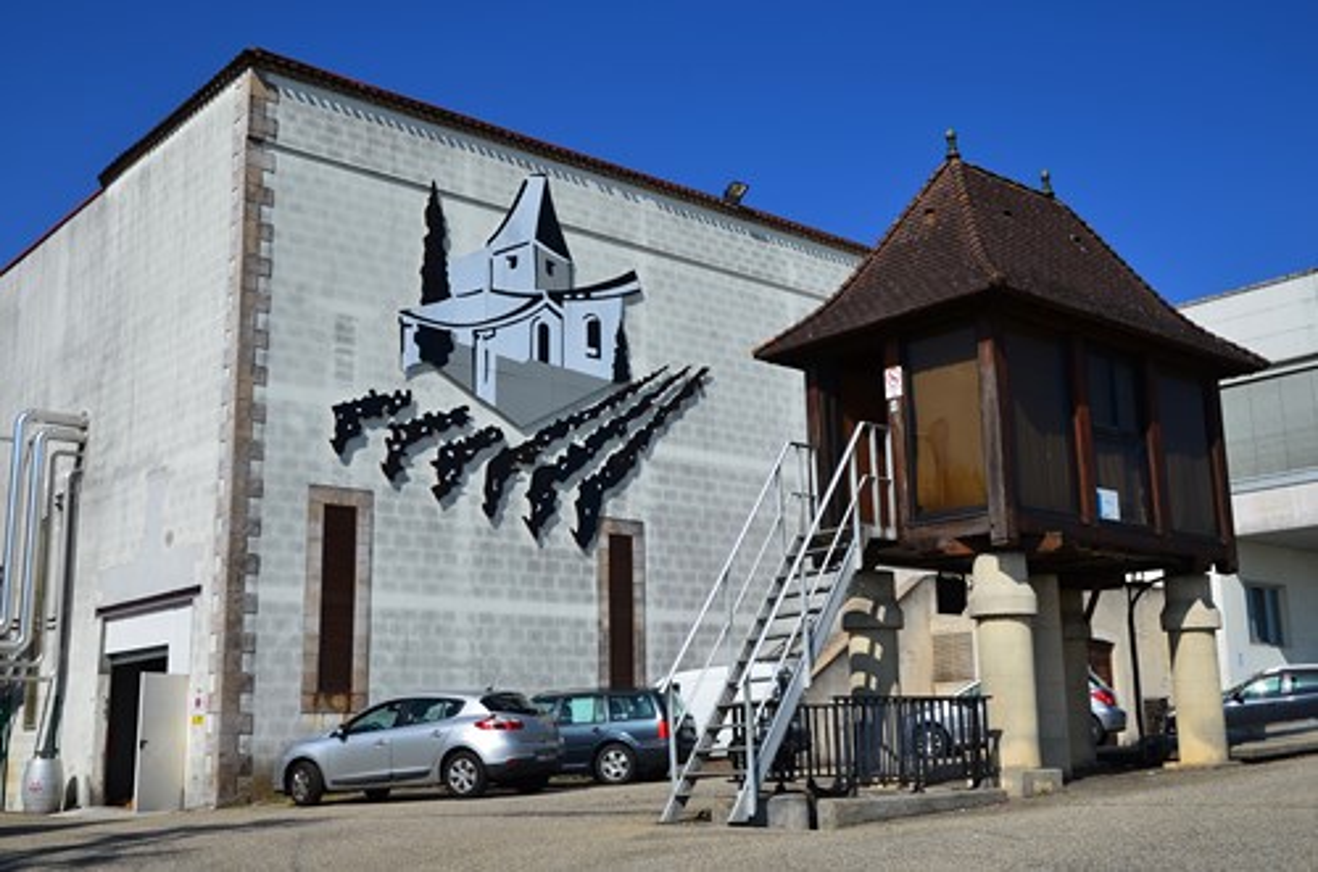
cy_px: 436
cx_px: 659
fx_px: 1370
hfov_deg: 51.4
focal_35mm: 38
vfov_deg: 35.3
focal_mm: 25
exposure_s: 1/160
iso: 100
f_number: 11
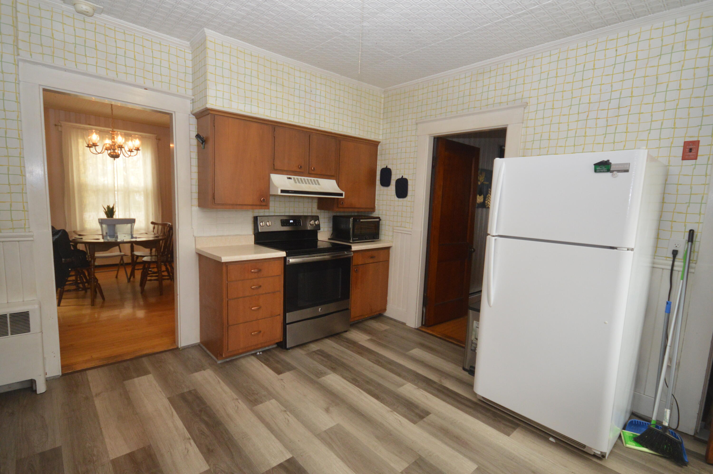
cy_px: 237
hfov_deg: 92.5
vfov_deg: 69.5
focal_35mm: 17
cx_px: 356
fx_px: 341
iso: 1250
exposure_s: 1/60
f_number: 4.2
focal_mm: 11.5
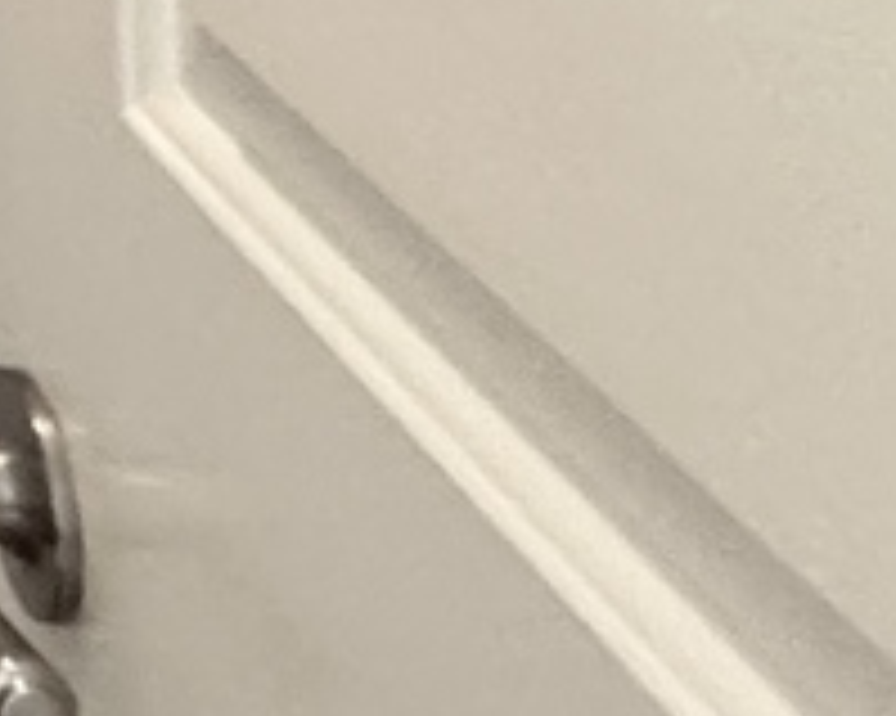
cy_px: -1094
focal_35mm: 99
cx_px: -1463
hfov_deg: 12.8
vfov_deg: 12.0
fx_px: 2624
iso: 640
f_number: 2.2
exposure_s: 1/60
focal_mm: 2.22
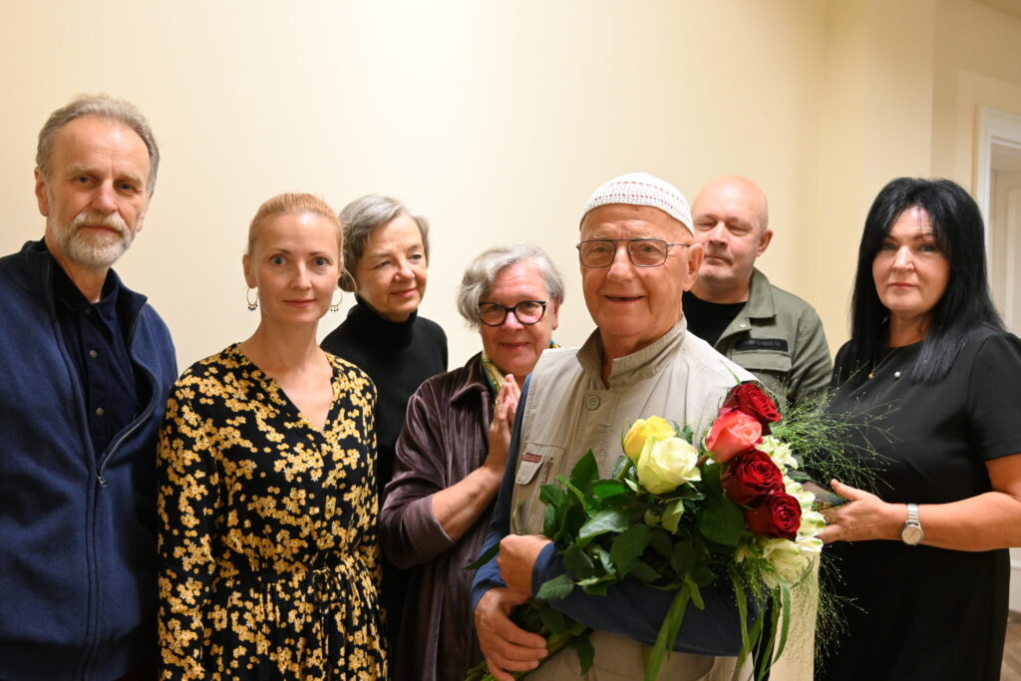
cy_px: 340
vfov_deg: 36.9
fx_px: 1021
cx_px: 510
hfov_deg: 53.1
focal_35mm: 36
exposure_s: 1/100
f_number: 4
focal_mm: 24
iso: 3200
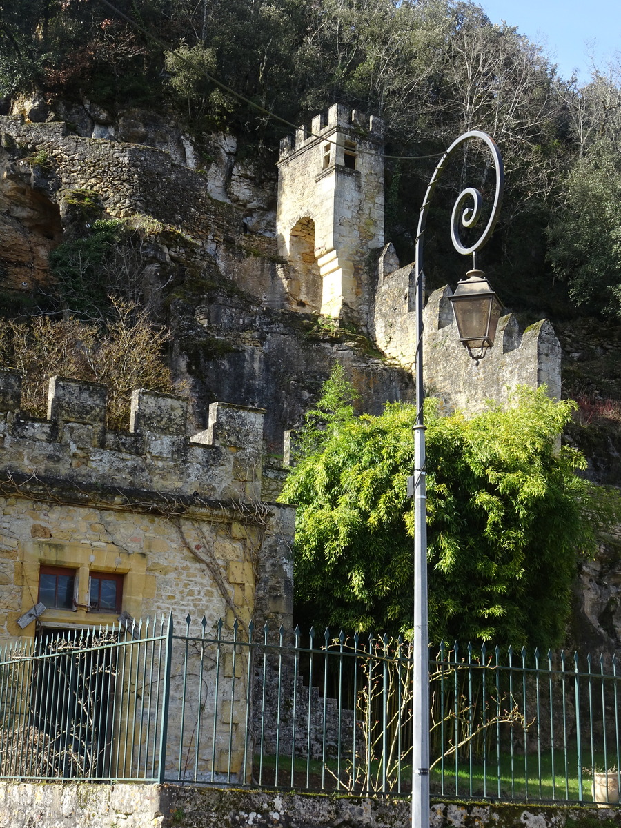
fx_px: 1483
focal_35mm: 62
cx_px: 310
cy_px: 414
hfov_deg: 23.7
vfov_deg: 31.2
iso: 80
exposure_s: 1/160
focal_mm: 10.59
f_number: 4.5
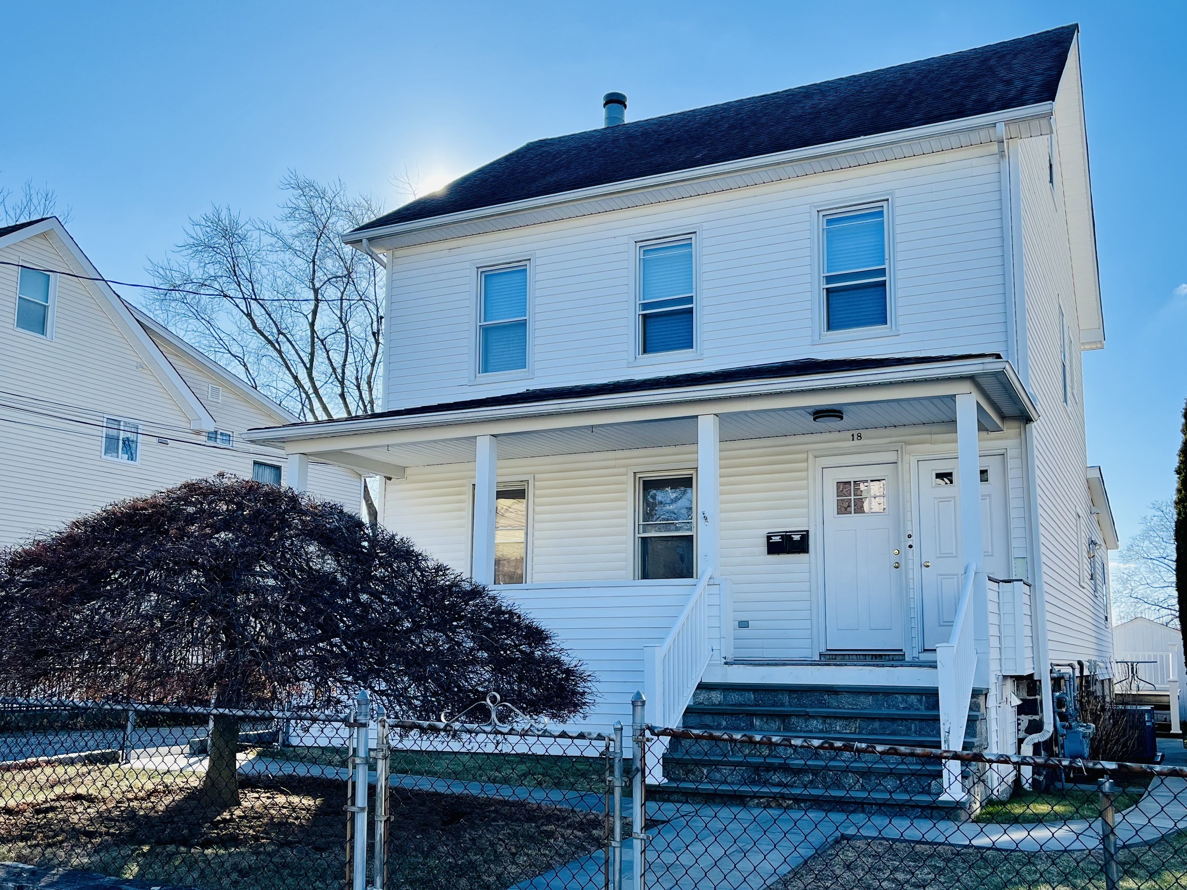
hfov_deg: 55.3
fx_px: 1132
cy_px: 500
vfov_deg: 42.9
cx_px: 646
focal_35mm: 33
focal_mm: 5.1
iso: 50
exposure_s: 1/2513
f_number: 1.6
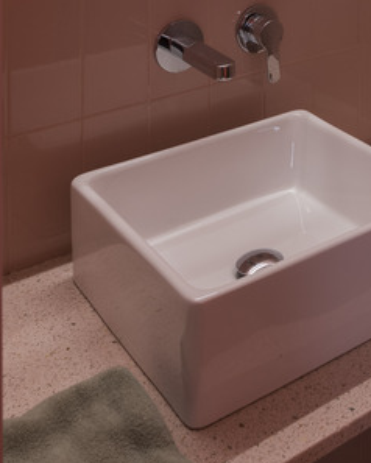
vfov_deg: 25.7
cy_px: -189
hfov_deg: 24.4
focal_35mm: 59
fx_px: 809
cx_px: 391
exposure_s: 1.6
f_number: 10
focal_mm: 16
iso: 125
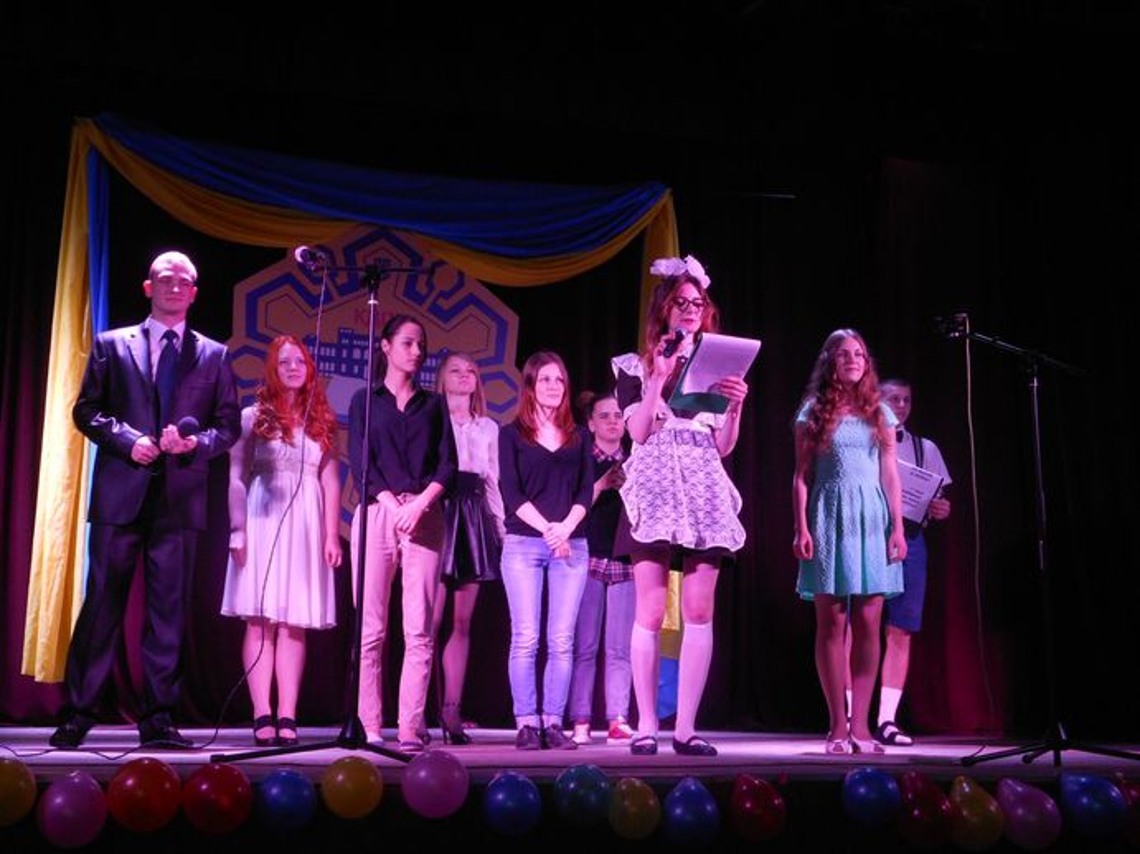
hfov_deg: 38.2
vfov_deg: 29.1
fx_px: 1646
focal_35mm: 50
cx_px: 570
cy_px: 427
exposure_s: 1/30
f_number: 4
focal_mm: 8.9
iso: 250
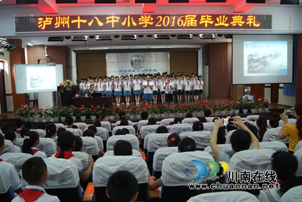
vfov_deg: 40.0
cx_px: 151
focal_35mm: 33
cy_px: 101
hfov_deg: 57.2
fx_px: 277
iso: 400
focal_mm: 22
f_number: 4
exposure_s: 1/13
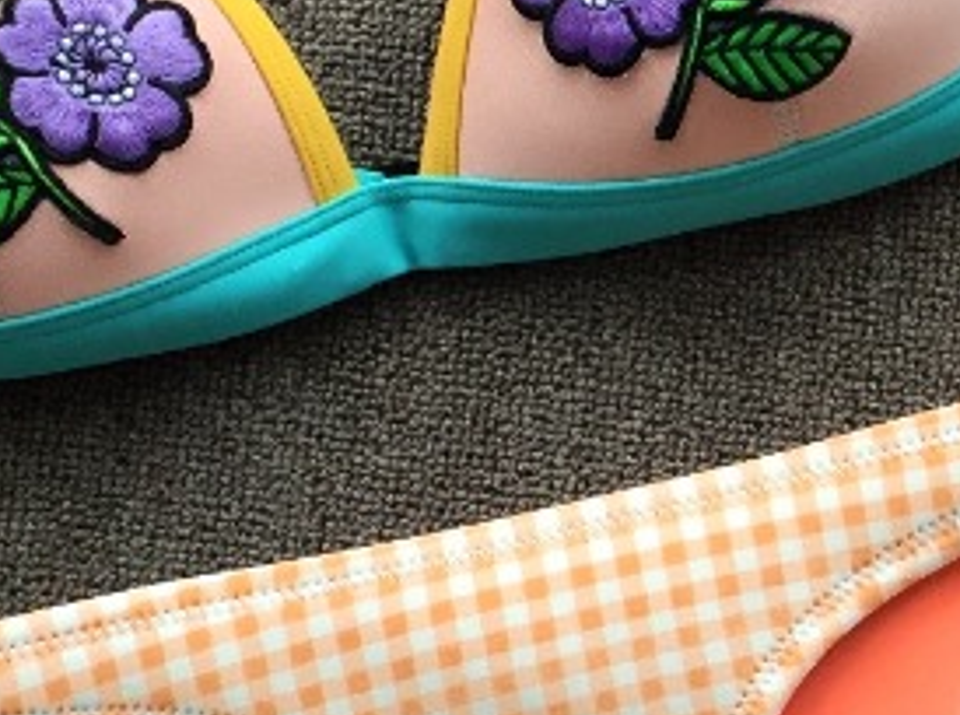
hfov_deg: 18.1
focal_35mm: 106
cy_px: 398
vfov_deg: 13.9
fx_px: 2932
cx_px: 985
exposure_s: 1/20
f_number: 2.2
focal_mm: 4.15
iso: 32
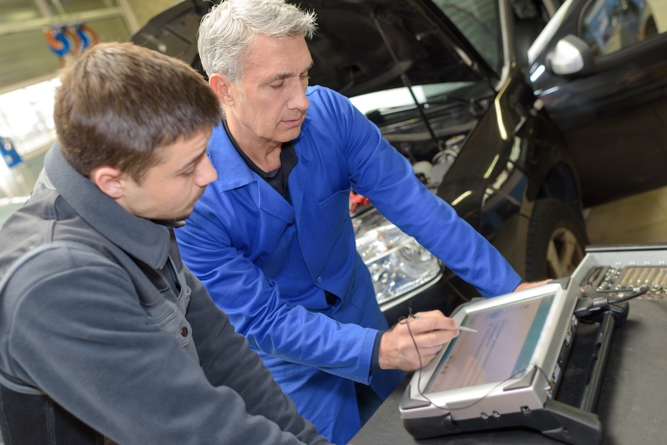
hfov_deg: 54.4
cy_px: 222
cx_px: 334
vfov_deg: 37.9
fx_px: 649
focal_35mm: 35
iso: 400
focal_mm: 35
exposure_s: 1/60
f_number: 3.2
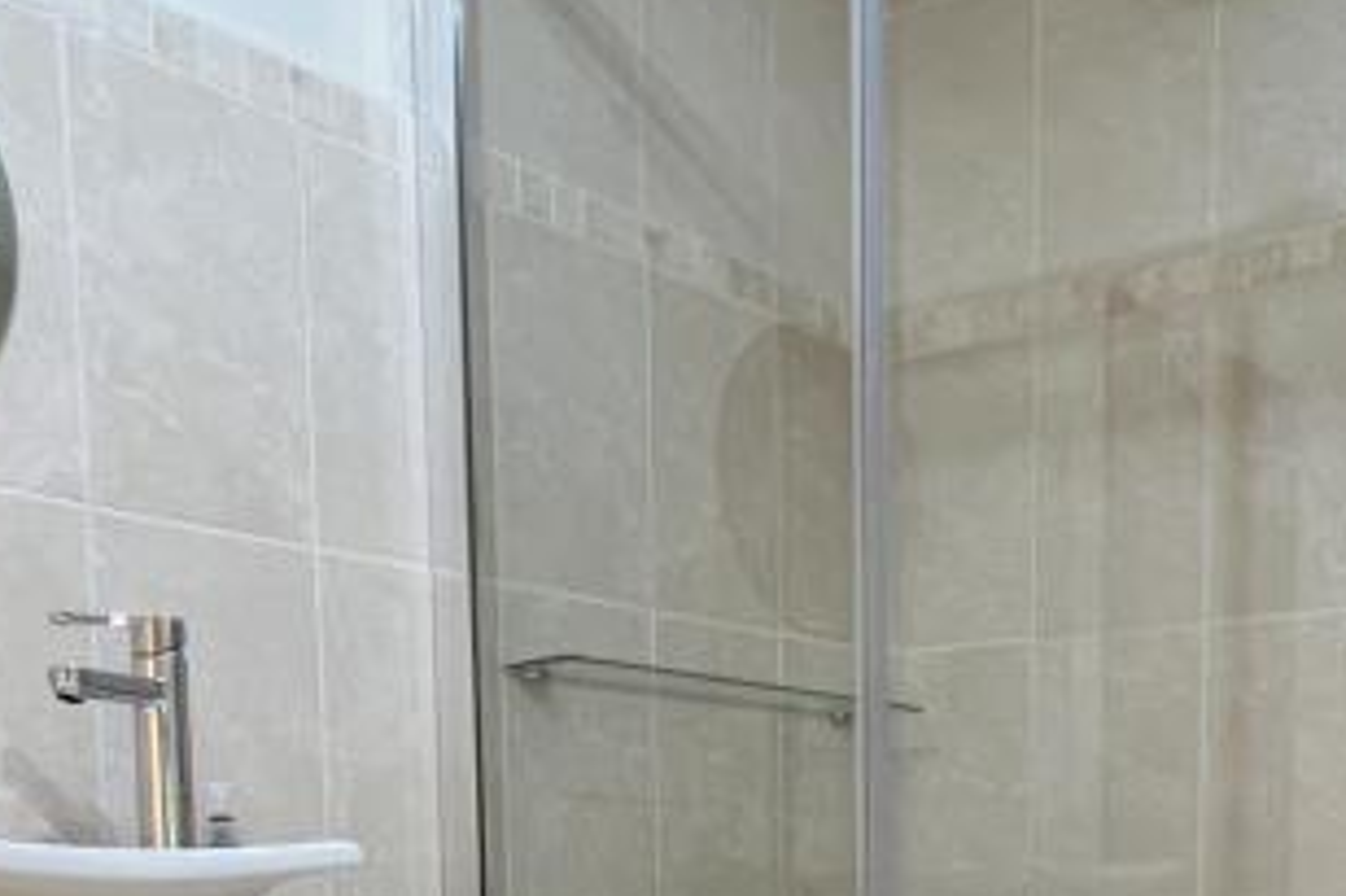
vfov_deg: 26.0
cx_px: 848
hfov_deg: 43.3
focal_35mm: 45
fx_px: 1682
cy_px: 1132
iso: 200
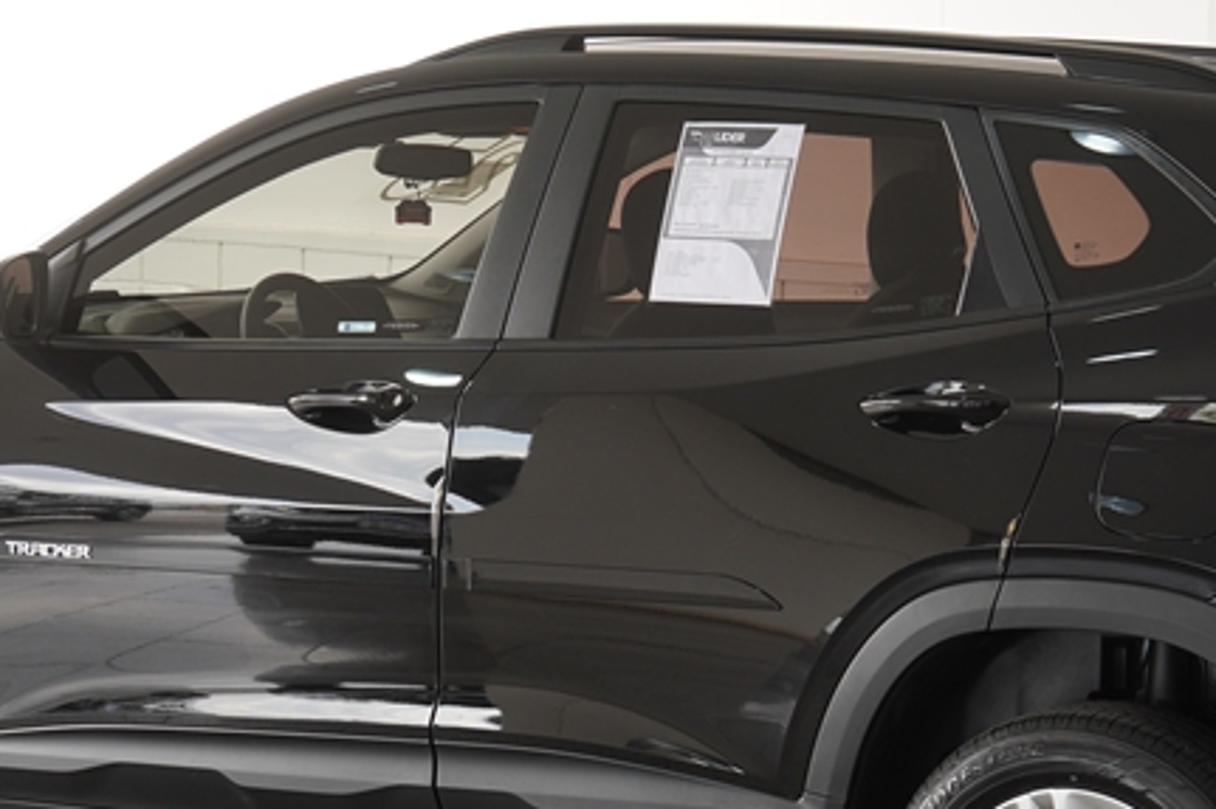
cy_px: 509
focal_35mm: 107
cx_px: 750
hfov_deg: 19.1
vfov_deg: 12.8
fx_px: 3613
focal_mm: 30
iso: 100
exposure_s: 1/80
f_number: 4
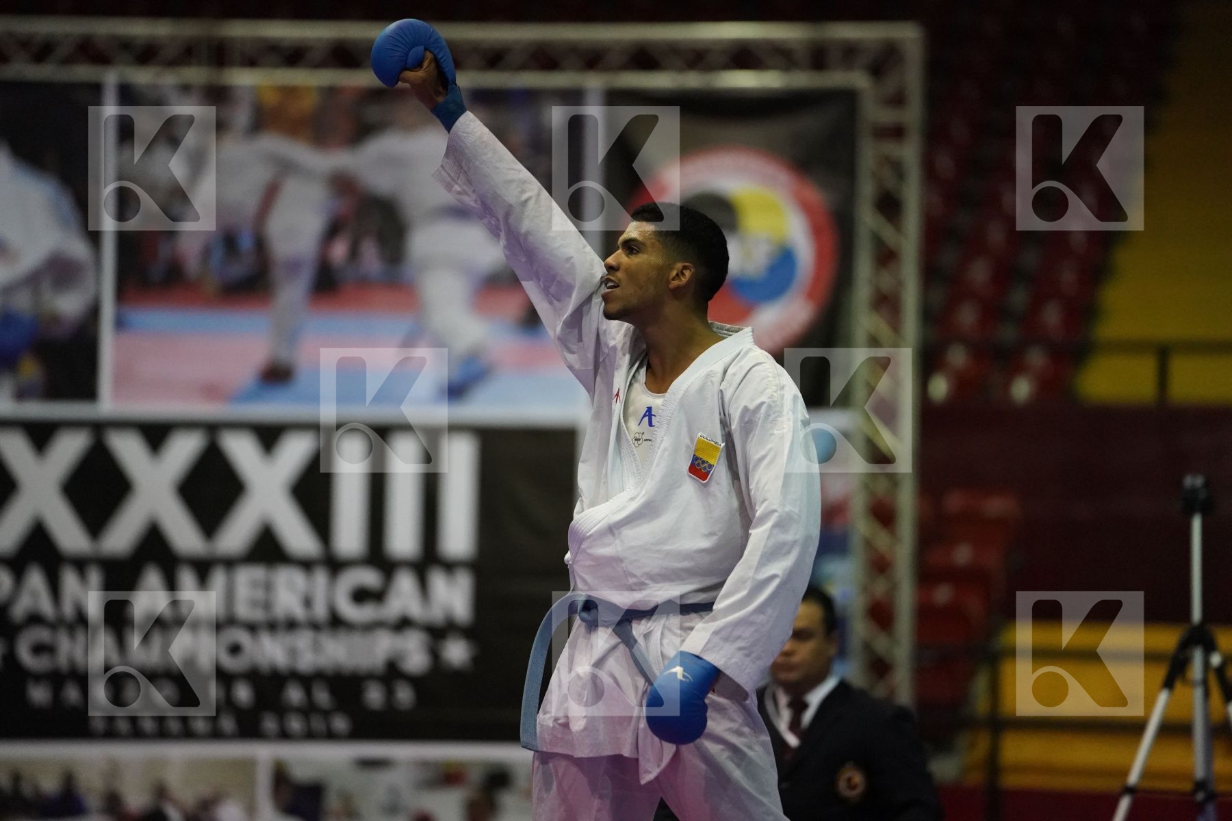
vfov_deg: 6.9
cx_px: 616
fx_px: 6844
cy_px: 410
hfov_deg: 10.3
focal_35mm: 200
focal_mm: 200
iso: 6400
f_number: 2.8
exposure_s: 1/800
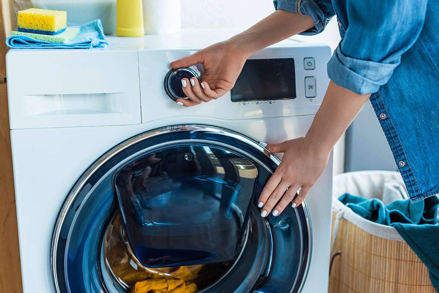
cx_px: 220
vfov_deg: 27.0
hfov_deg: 39.6
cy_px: 146
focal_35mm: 50
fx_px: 610
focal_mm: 50
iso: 400
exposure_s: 1/160
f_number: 3.2
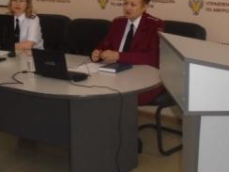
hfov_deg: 24.4
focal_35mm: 79
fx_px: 523
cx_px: 53
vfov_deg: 18.4
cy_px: 25
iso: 400
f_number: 4.5
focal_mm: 7.8
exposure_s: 1/50
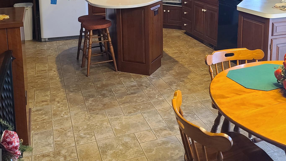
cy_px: 4
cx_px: 164
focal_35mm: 41
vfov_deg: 27.5
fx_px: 311
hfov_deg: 49.2
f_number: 1.8
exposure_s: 1/60
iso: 250
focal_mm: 7
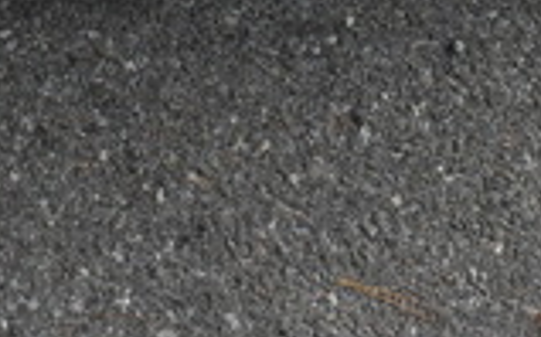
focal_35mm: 106
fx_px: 1561
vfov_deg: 11.3
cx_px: 259
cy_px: -300
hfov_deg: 19.7
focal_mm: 18
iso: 100
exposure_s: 1/160
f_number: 6.3
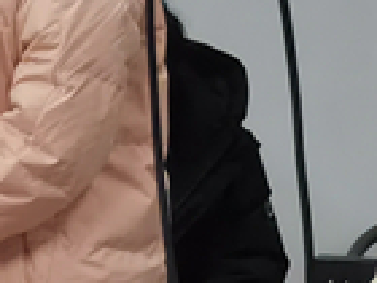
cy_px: -108
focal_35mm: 455
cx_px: 393
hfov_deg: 4.3
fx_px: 4955
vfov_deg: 3.3
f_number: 2.4
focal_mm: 7.48
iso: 400
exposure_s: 1/25
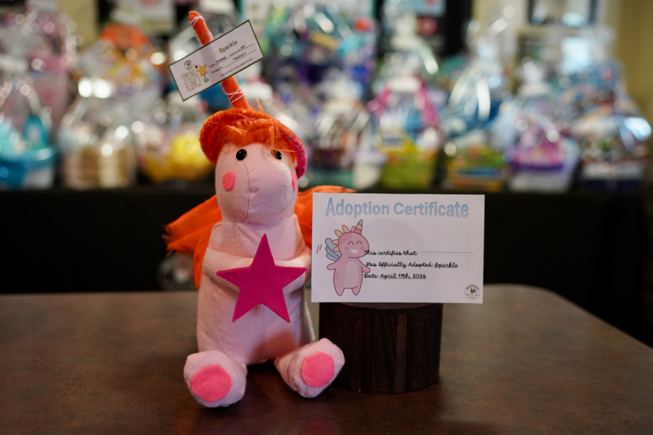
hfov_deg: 54.4
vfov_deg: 37.9
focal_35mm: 35
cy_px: 218
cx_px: 326
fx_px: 635
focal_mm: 35
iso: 1600
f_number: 2
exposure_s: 1/160
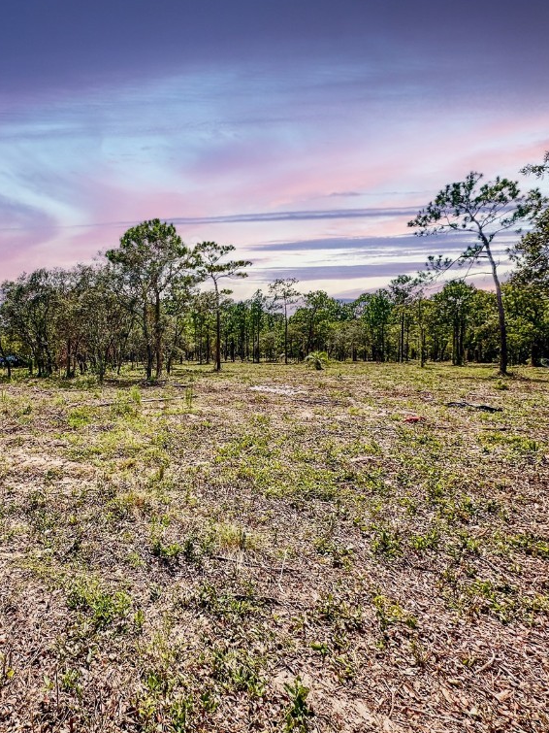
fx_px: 402
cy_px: 365
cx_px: 135
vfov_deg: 84.7
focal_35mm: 19
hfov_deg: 64.4
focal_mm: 2.22
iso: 50
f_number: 2.2
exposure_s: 1/2300
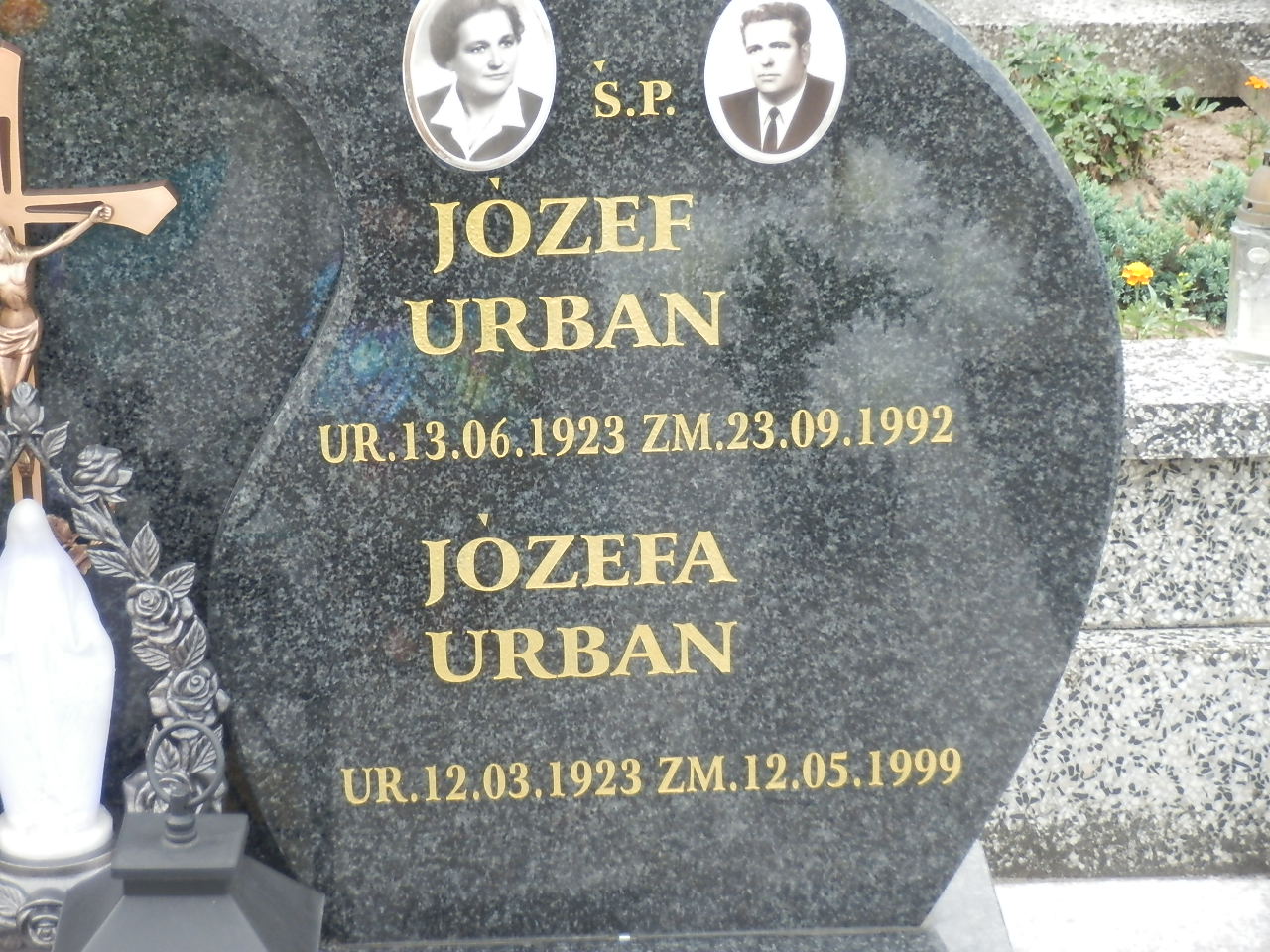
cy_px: 476
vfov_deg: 13.3
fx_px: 4072
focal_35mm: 111
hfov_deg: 17.7
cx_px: 635
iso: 320
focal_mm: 19.6
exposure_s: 1/60
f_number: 5.5
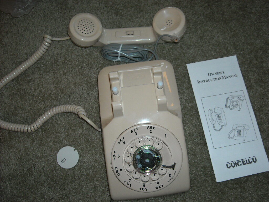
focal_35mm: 44
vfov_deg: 32.9
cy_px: 101
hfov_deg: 42.9
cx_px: 134
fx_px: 342
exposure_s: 1/60
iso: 200
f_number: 3.1
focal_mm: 7.1
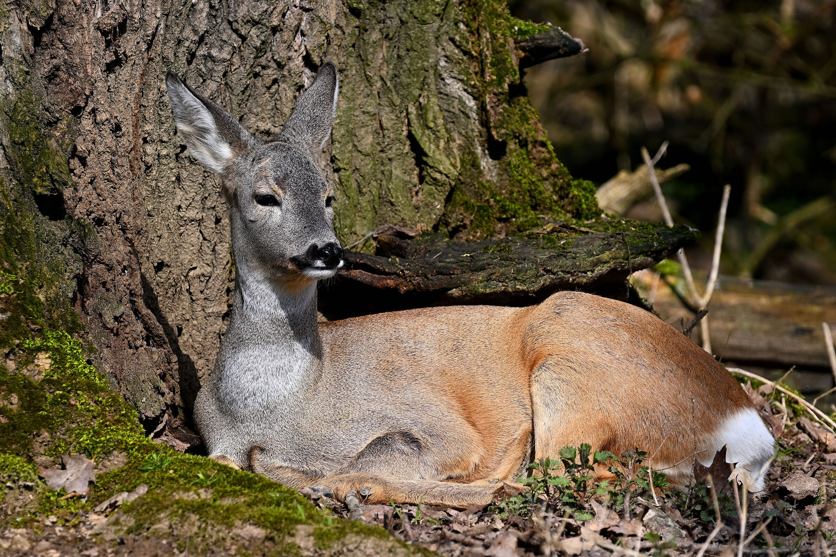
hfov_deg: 4.6
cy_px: 278
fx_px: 10310
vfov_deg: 3.1
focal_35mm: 444
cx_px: 418
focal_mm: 296
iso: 110
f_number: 6.3
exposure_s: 1/400
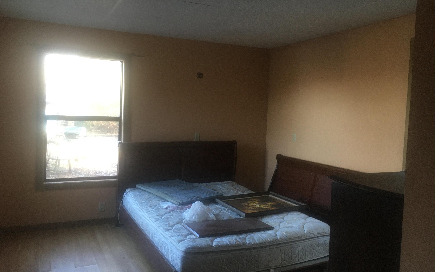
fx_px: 368
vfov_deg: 40.6
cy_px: 131
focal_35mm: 31
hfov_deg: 61.2
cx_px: 216
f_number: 2.2
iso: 100
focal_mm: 4.15
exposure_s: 1/30
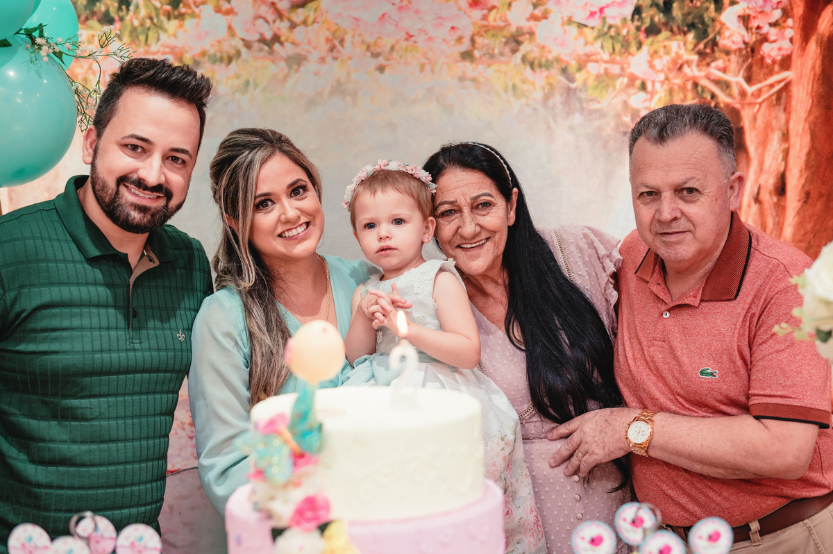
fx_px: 1156
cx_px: 416
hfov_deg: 39.6
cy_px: 277
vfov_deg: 26.9
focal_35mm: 50
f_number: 2.8
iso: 800
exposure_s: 1/200
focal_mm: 50
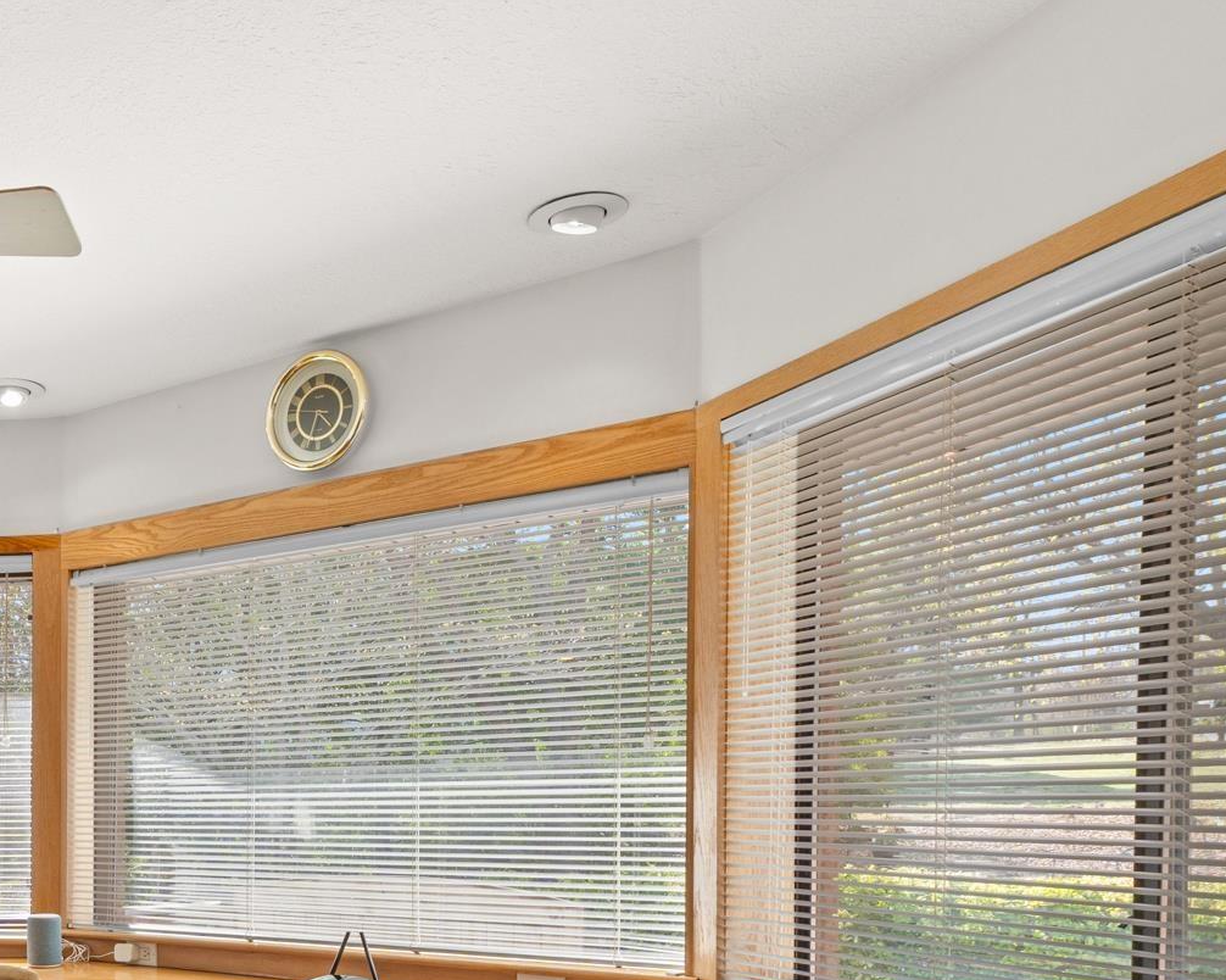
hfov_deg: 46.5
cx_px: 119
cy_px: 800
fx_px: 1269
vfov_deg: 40.3
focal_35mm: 35
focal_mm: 10
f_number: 9
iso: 200
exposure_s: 1/6
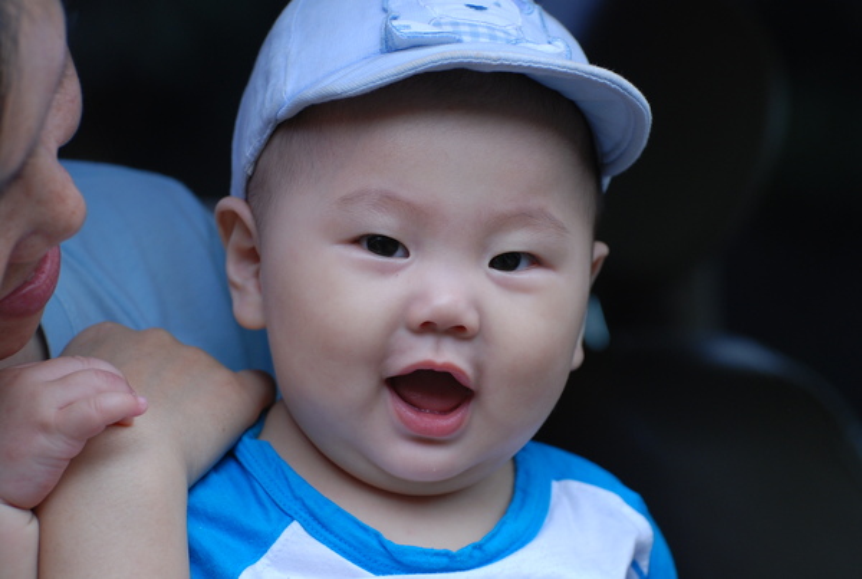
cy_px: 290
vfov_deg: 9.2
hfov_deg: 13.7
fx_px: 3600
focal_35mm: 150
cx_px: 431
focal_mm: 100
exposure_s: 1/100
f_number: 4.8
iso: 250
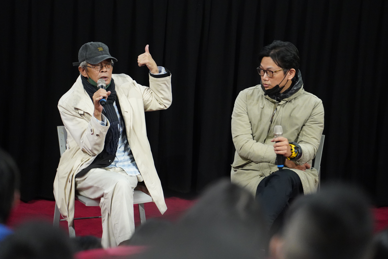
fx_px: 1951
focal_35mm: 181
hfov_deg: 11.4
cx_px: 194
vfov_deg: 7.6
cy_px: 130
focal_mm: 180
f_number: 3.2
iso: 10000
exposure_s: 1/80
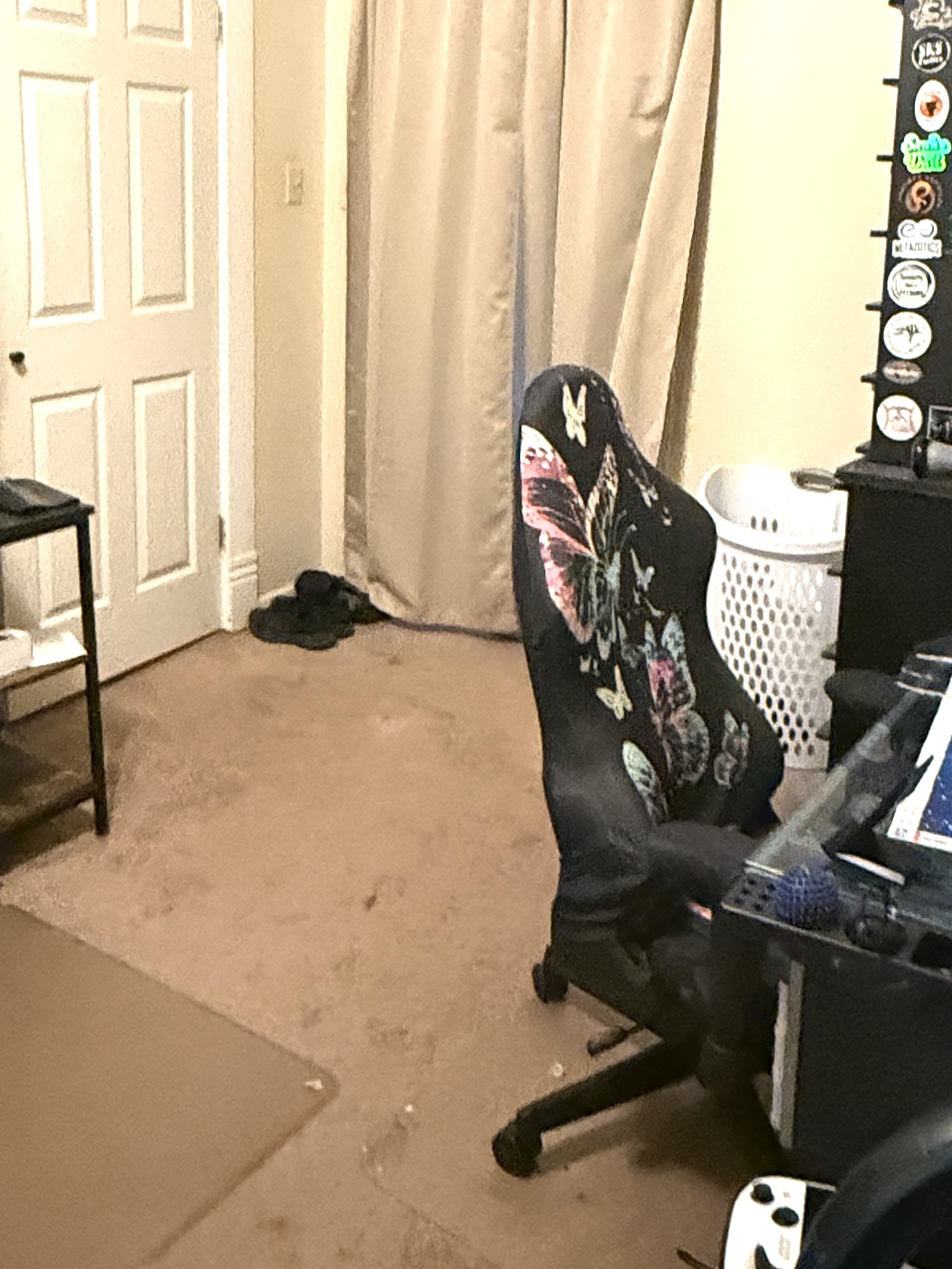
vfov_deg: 51.8
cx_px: 470
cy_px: 442
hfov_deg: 40.7
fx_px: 1283
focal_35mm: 35
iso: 1000
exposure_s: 1/40
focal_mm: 2.22
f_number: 2.2
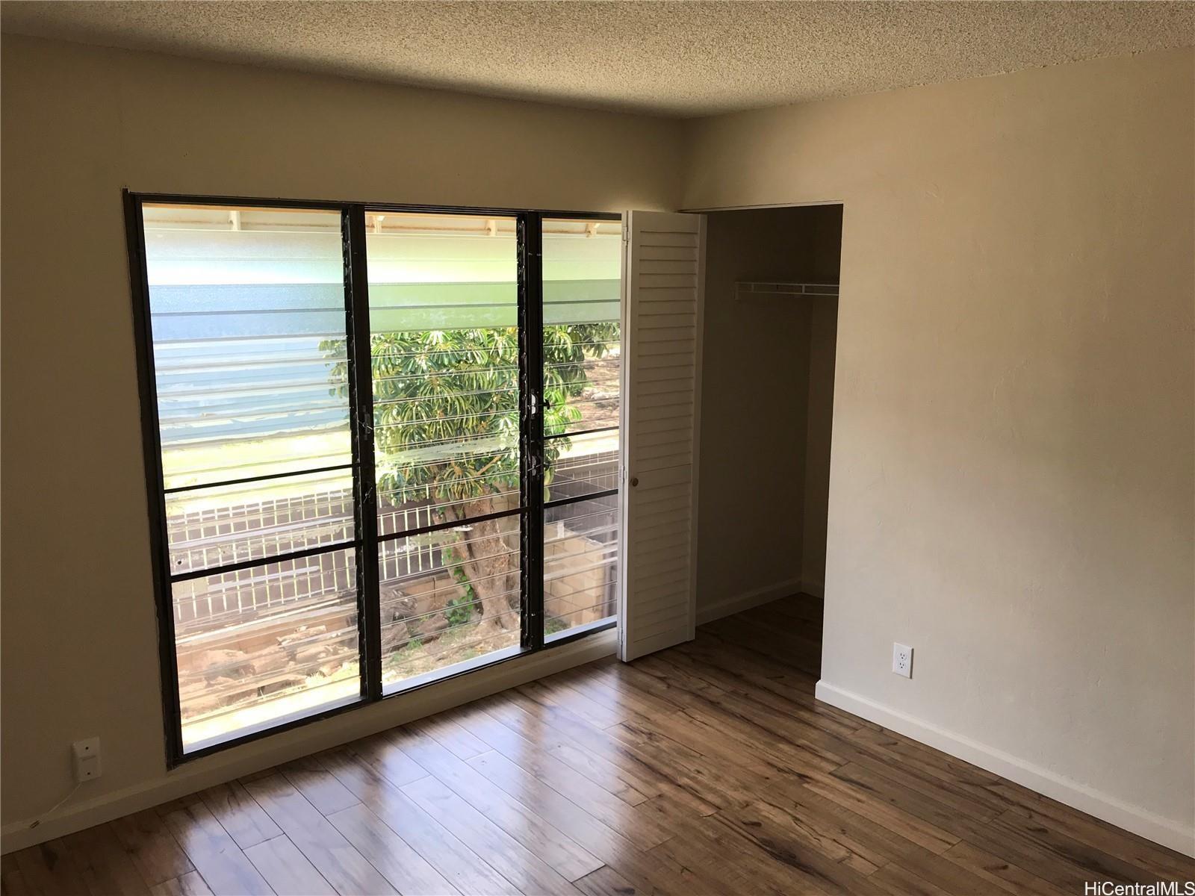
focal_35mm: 28
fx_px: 967
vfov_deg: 49.7
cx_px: 598
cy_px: 448
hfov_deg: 63.4
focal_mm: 3.99
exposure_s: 1/120
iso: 25
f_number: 1.8
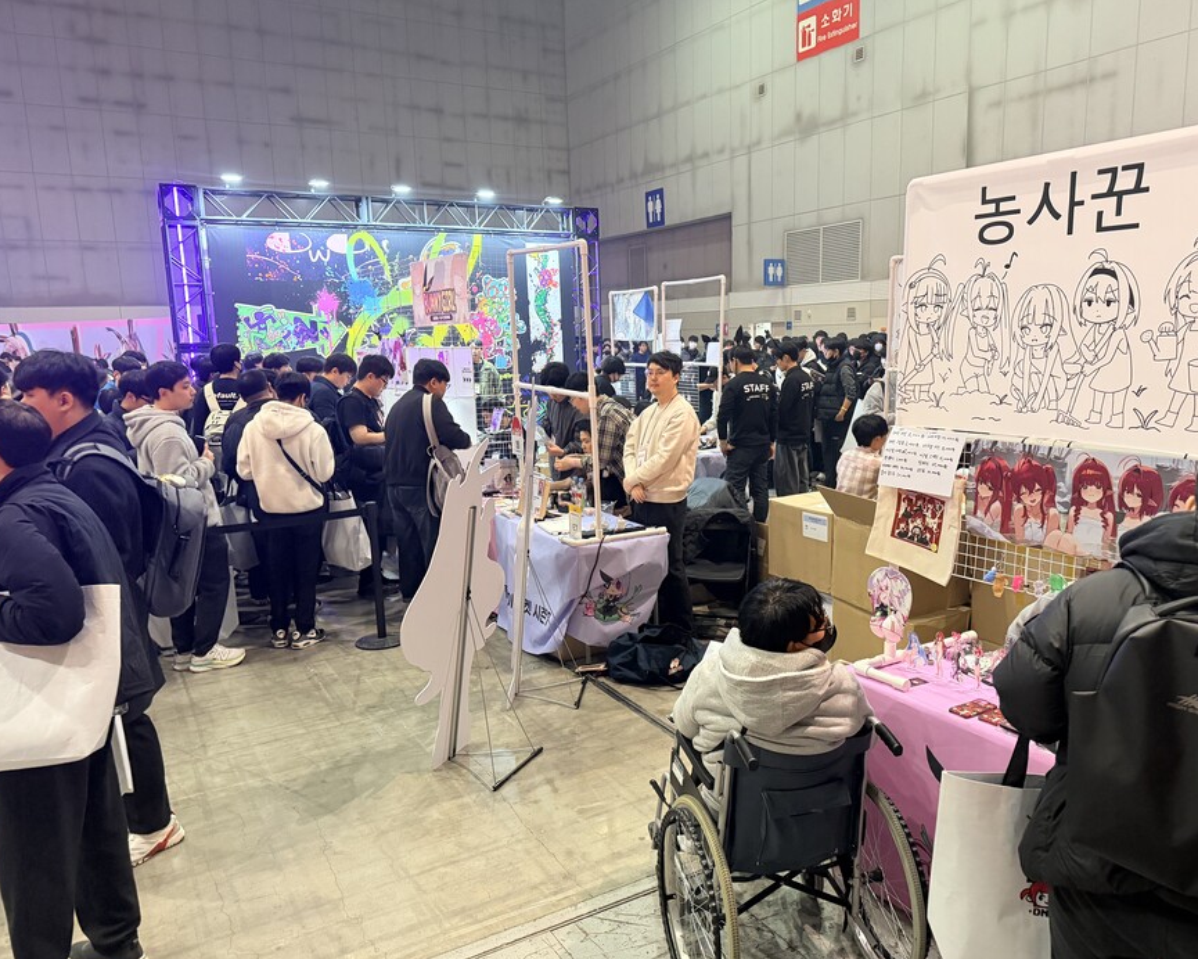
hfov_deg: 65.9
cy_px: 493
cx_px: 648
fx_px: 922
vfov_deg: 54.9
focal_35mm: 26
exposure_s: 1/60
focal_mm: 6.76
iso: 500
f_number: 1.78
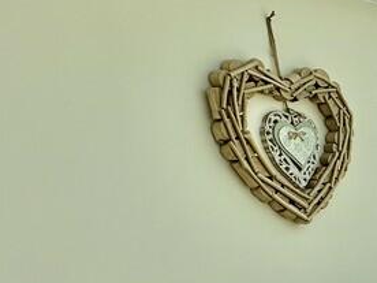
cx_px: 589
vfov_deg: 25.8
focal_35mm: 52
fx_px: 566
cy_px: 317
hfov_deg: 25.6
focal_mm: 2.22
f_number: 2.2
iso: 50
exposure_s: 1/1473
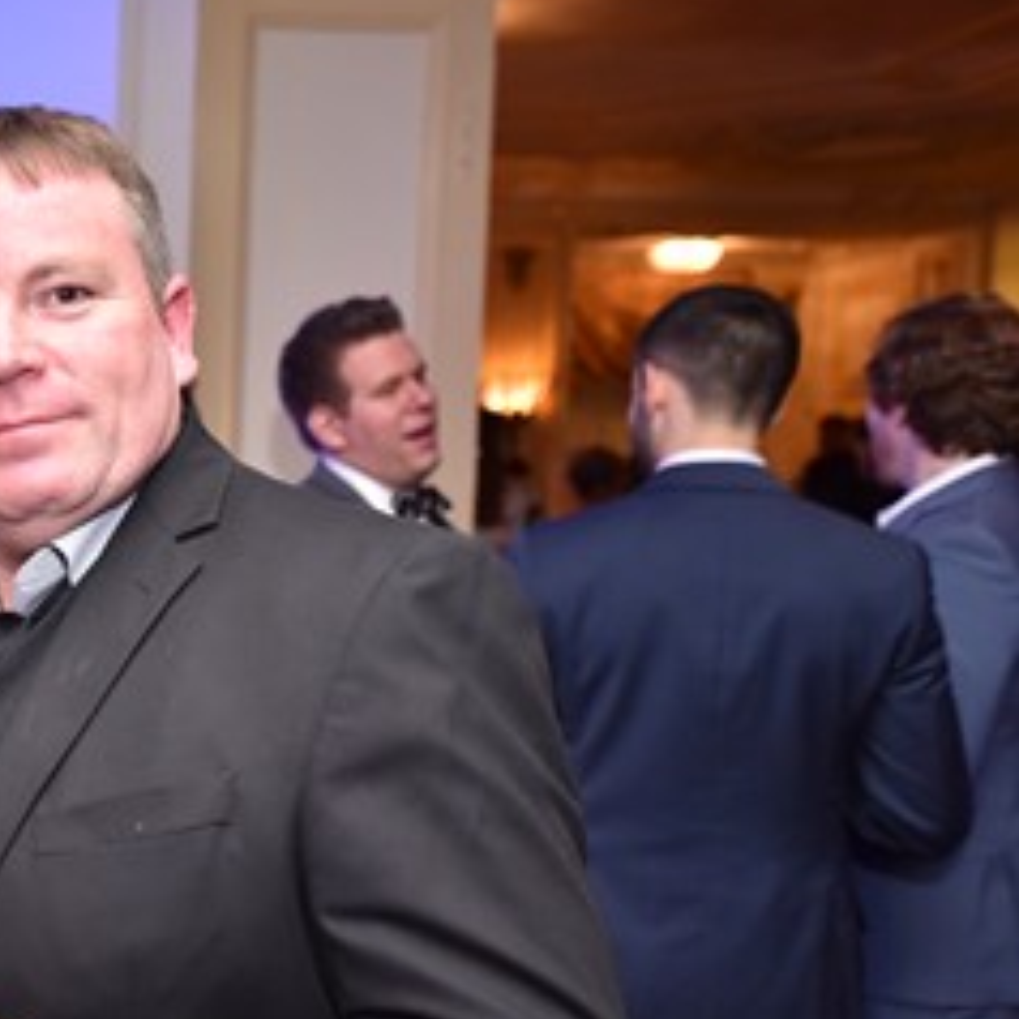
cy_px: 593
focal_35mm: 59
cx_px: -154
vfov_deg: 29.0
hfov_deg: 26.4
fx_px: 1965
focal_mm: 30
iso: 2000
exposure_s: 1/160
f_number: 3.2
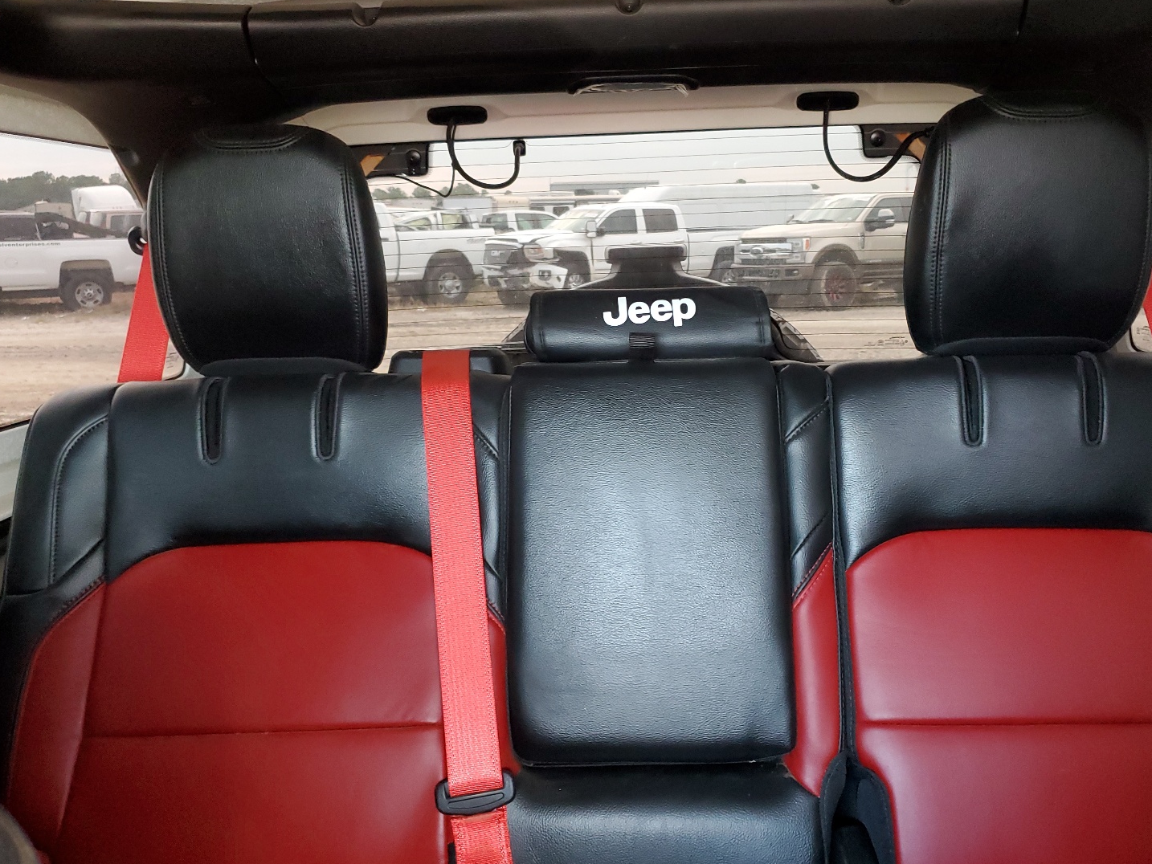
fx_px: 965
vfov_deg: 48.2
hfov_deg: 61.6
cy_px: 394
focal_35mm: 29
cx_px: 623
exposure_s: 1/40
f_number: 1.5
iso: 329
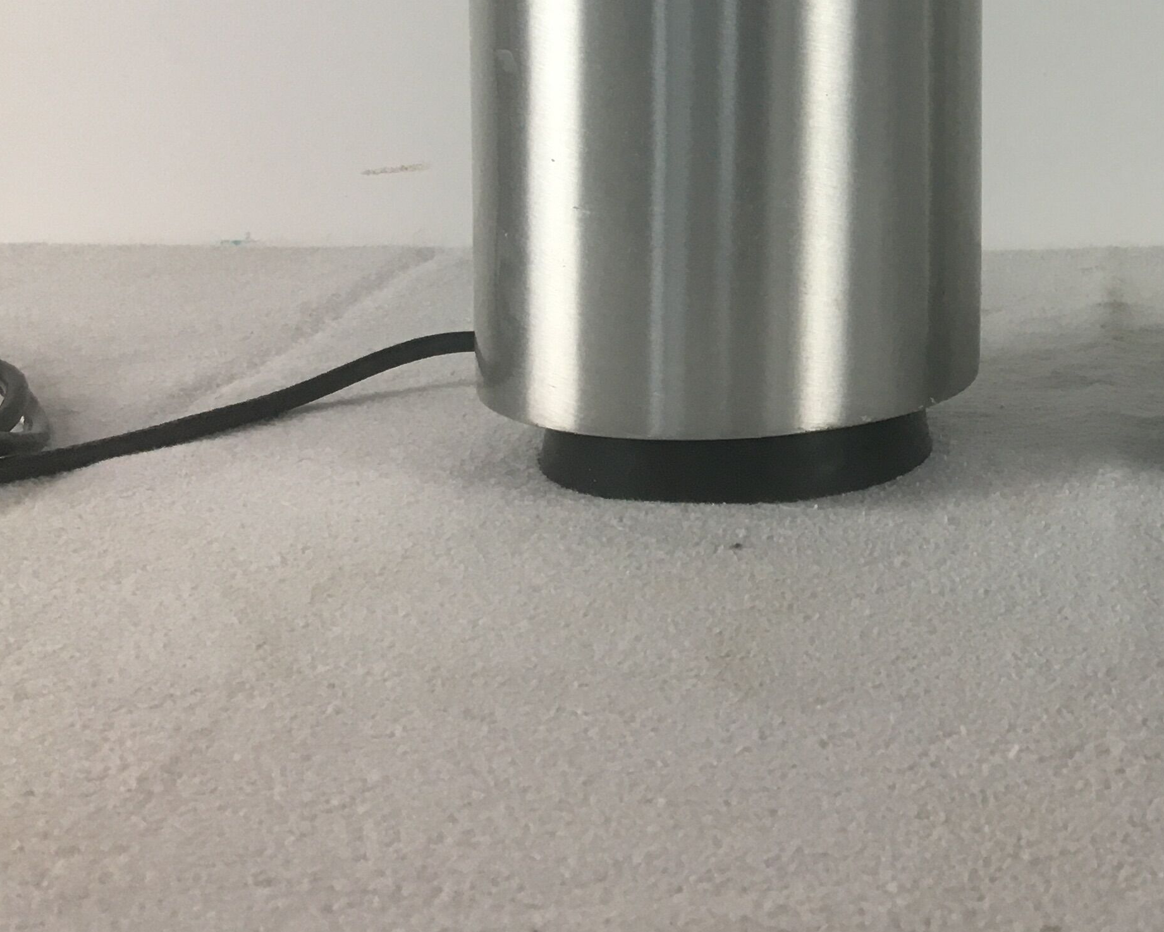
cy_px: -5
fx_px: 2136
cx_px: 1100
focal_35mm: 62
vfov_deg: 23.5
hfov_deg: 29.0
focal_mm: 4.15
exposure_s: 1/33
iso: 50
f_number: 2.2
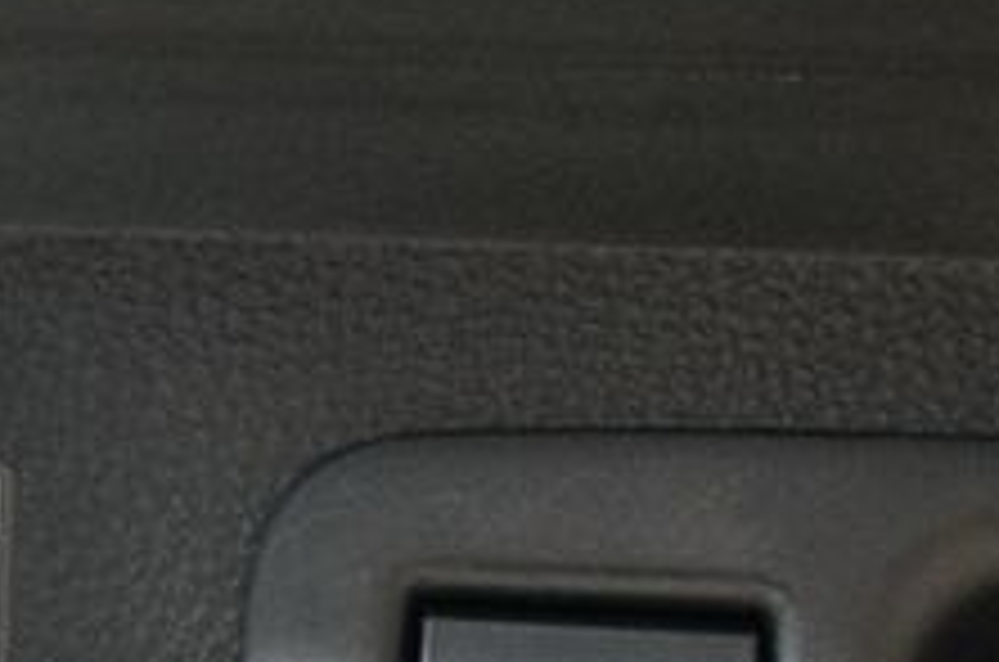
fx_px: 5040
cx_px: 598
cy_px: 752
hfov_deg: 11.3
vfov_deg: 7.5
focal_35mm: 182
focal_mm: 42
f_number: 4.5
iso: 4500
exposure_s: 1/60
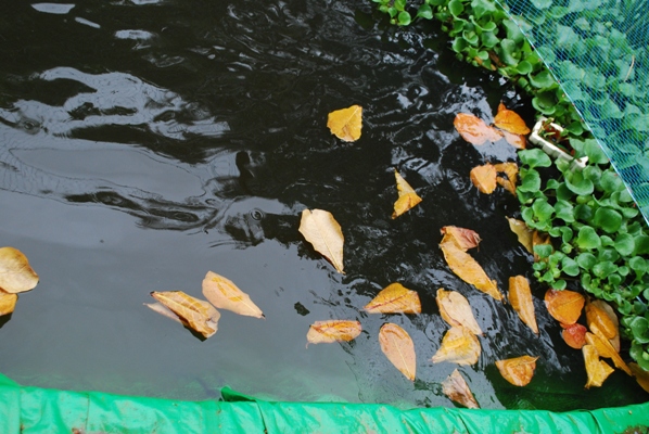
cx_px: 324
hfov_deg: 46.4
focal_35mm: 42
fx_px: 758
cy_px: 217
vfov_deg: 32.0
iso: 400
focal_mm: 28
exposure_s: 1/125
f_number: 5.6
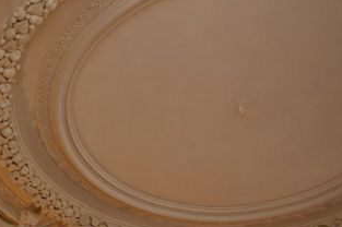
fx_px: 655
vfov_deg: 19.6
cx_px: -23
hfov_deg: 27.1
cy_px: 61
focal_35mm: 69
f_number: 4
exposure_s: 1/45
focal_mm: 18
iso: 200
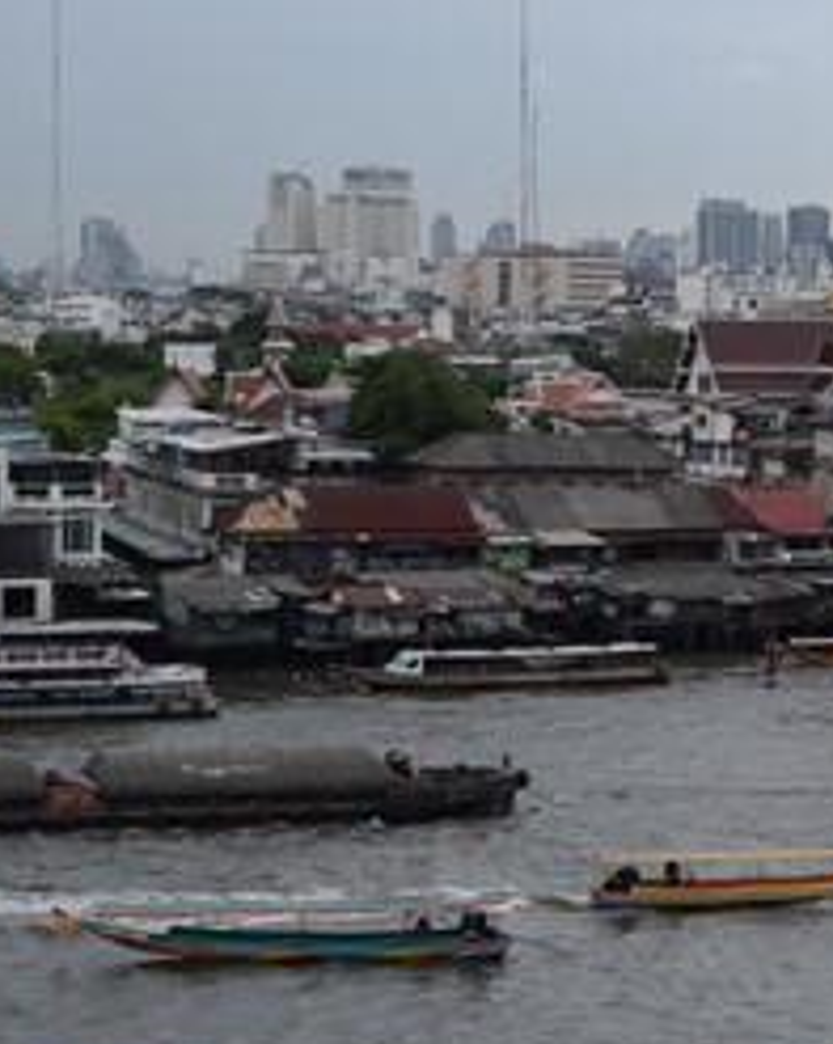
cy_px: 577
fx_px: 4287
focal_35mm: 139
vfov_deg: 13.9
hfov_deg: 11.0
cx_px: 880
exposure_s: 1/320
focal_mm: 55
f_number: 9
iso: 200
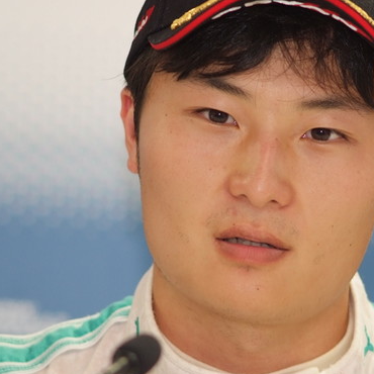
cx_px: 245
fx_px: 5452
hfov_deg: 3.9
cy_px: 161
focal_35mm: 446
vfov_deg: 3.9
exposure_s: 1/125
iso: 800
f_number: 2.8
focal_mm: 180
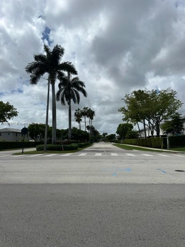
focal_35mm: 24
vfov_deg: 71.6
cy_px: 124
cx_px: 92
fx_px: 171
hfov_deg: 56.8
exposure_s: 1/13699
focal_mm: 6.86
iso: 80
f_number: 1.78
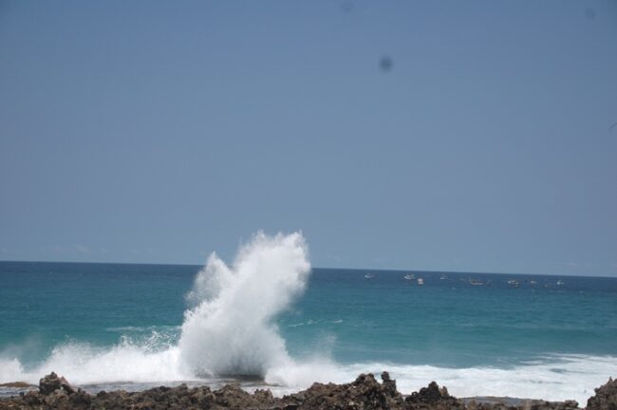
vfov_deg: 21.5
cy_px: 205
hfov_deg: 31.9
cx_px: 308
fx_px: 1079
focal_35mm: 63
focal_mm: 42
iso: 200
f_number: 4.5
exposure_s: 1/2500
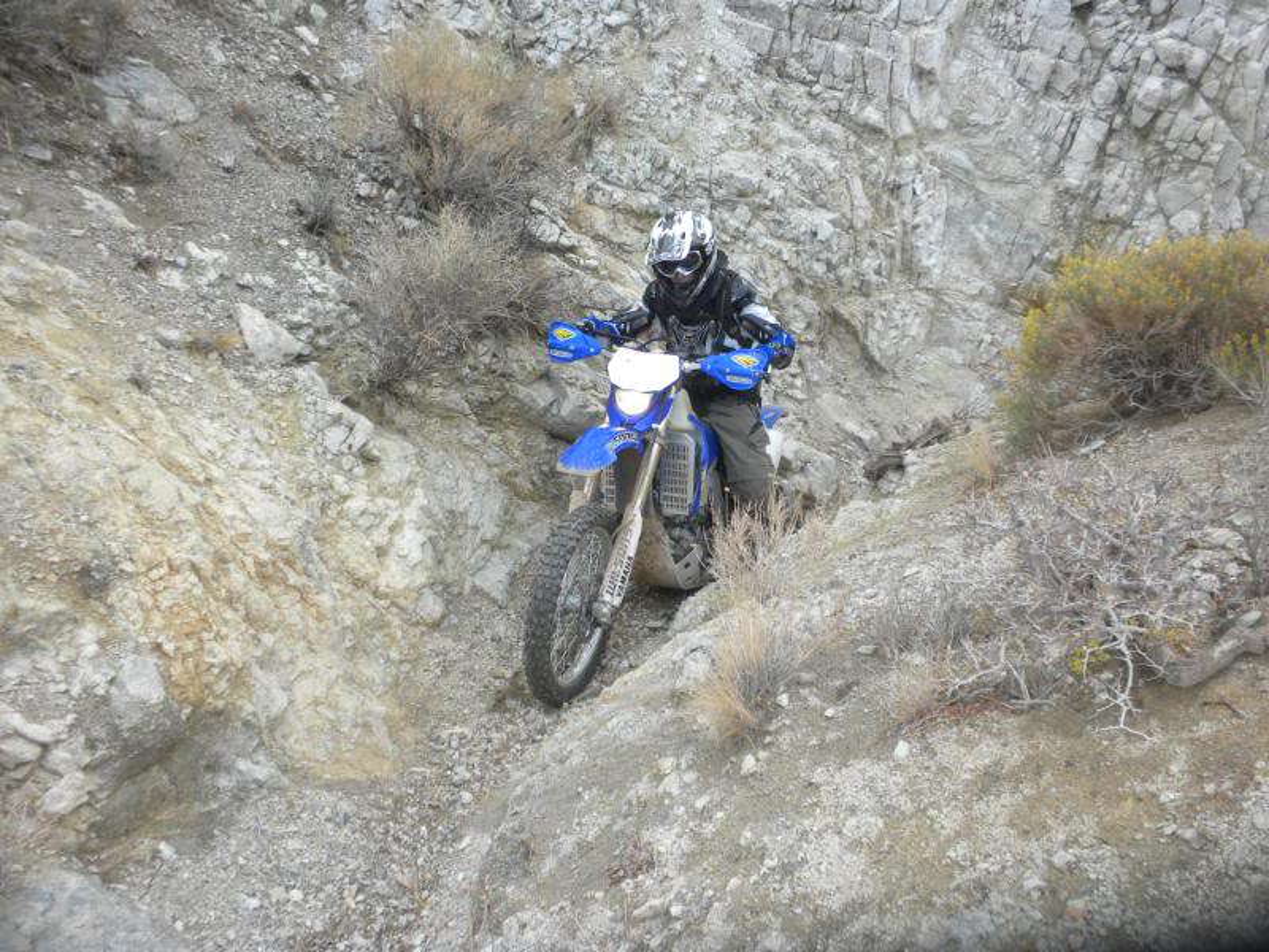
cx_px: 634
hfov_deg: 50.1
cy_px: 476
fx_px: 1356
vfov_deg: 38.7
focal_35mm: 37
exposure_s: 1/154
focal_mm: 6.6
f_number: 3.5
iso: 90
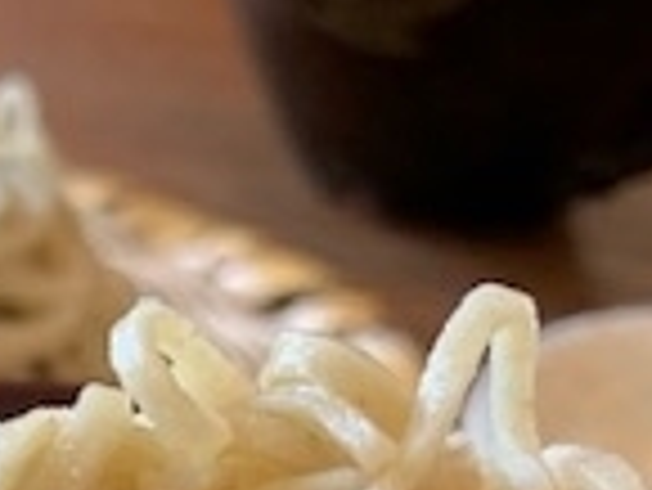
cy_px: 1029
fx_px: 2168
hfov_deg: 16.0
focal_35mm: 115
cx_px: -247
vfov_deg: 11.4
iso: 200
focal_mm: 4.25
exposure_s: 1/60
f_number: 1.8
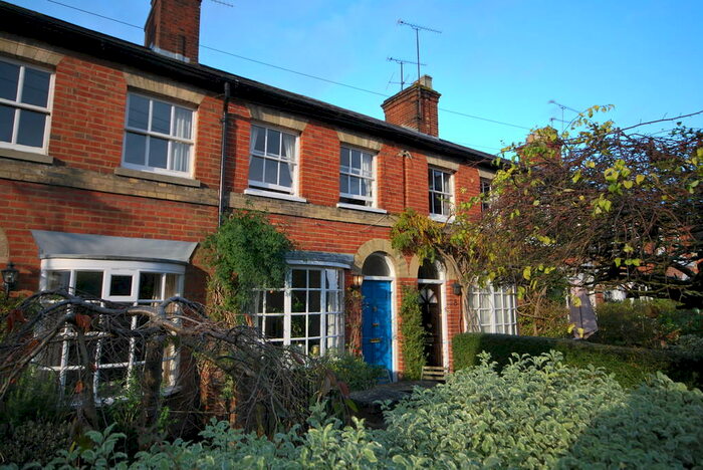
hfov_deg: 81.2
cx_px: 352
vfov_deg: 59.6
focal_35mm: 21
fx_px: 410
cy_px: 235
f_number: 5.6
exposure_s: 1/125
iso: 180
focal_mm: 14
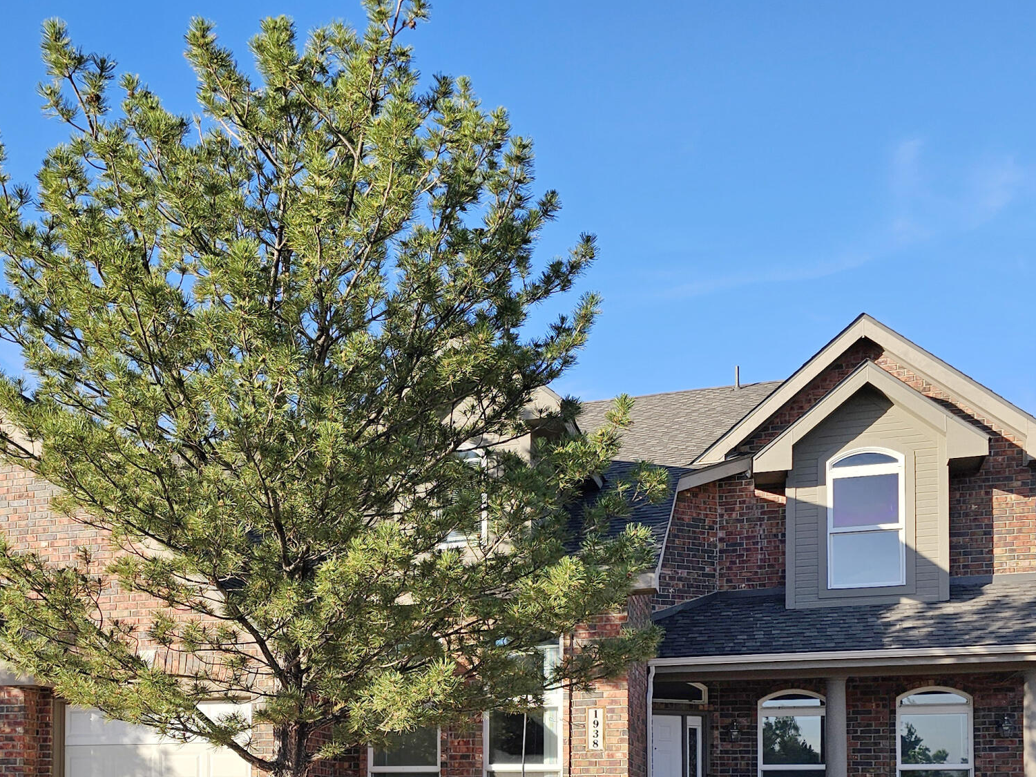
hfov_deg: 39.9
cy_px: 775
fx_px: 1377
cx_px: 242
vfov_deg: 29.5
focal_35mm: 46
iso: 10
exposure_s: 1/432
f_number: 1.7
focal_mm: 6.3
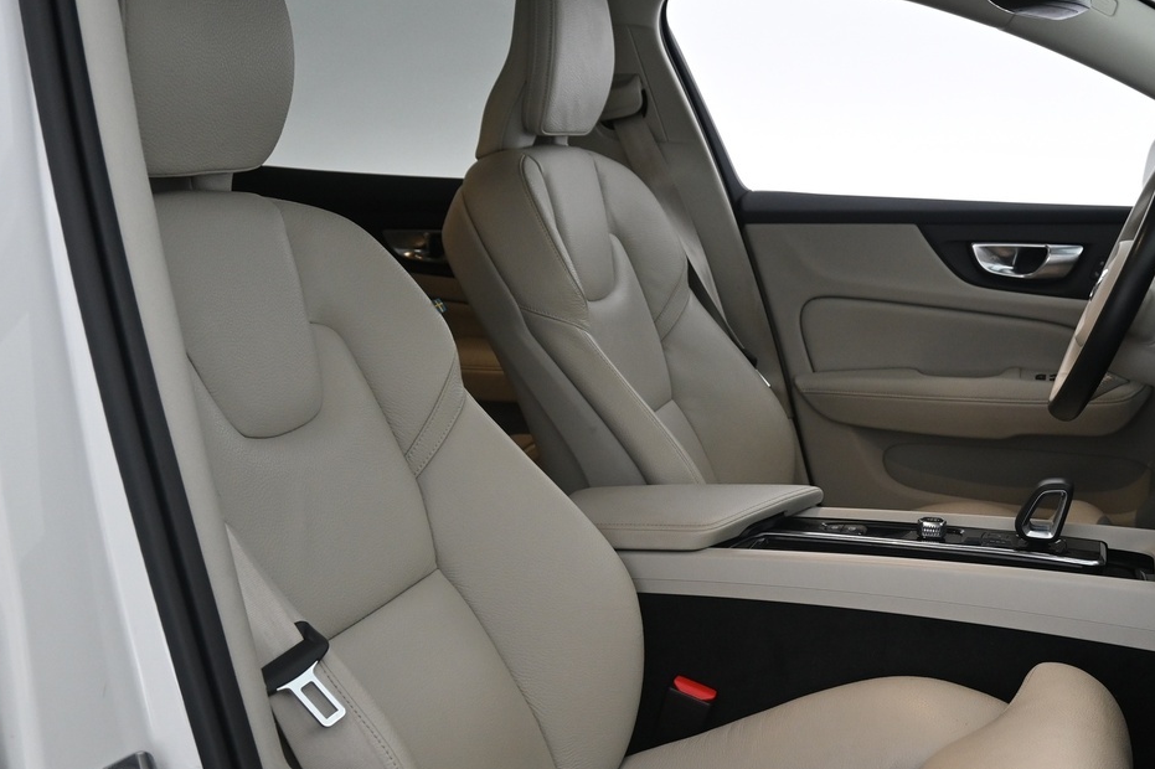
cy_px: 525
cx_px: 852
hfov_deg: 40.8
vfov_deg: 28.4
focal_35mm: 47
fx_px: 1507
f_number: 3.5
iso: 720
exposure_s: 1/30
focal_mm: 18
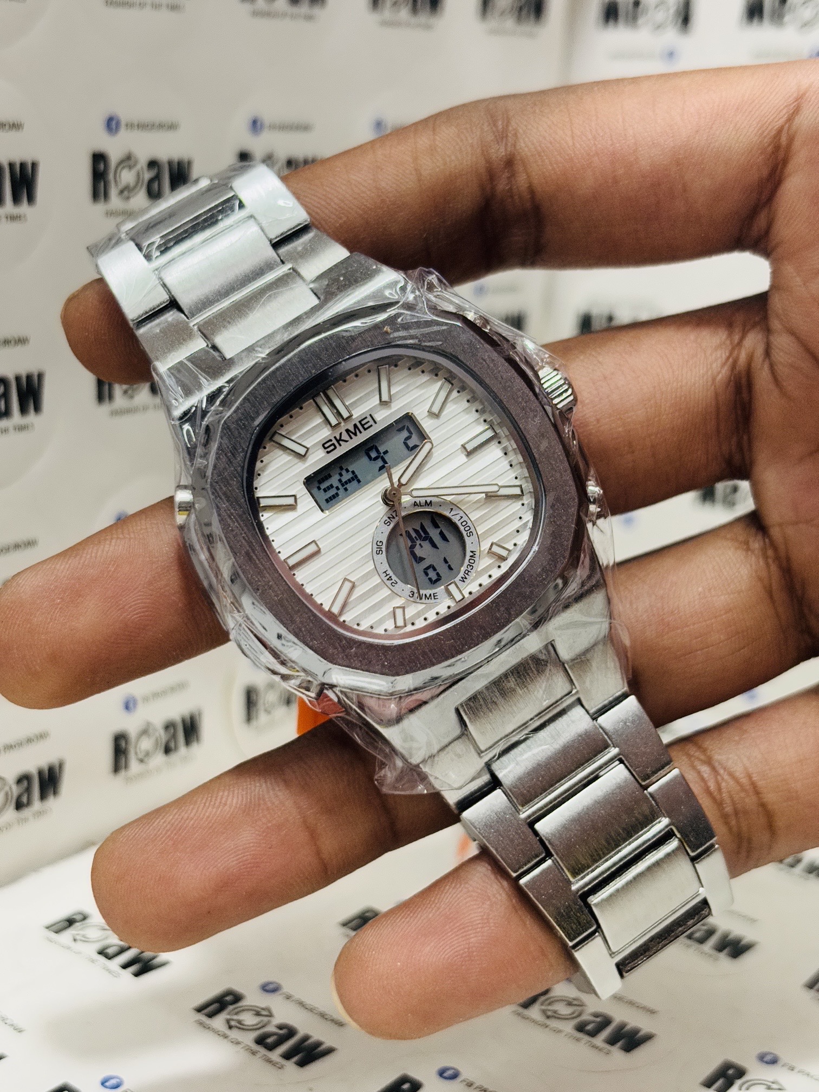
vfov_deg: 36.8
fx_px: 1640
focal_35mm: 52
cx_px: 410
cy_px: 546
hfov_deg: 28.0
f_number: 1.6
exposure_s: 1/50
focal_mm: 5.96
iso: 50
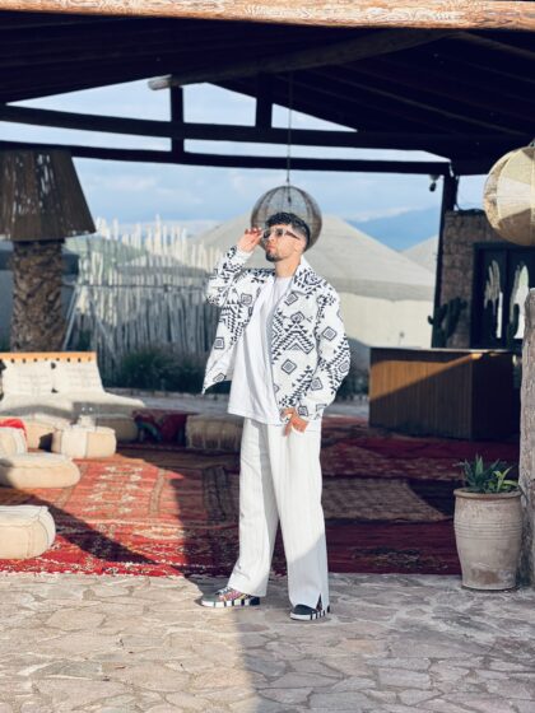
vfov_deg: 25.3
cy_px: 356
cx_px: 268
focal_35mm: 77
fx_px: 1587
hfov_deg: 19.1
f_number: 2.8
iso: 32
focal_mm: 9
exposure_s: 1/412
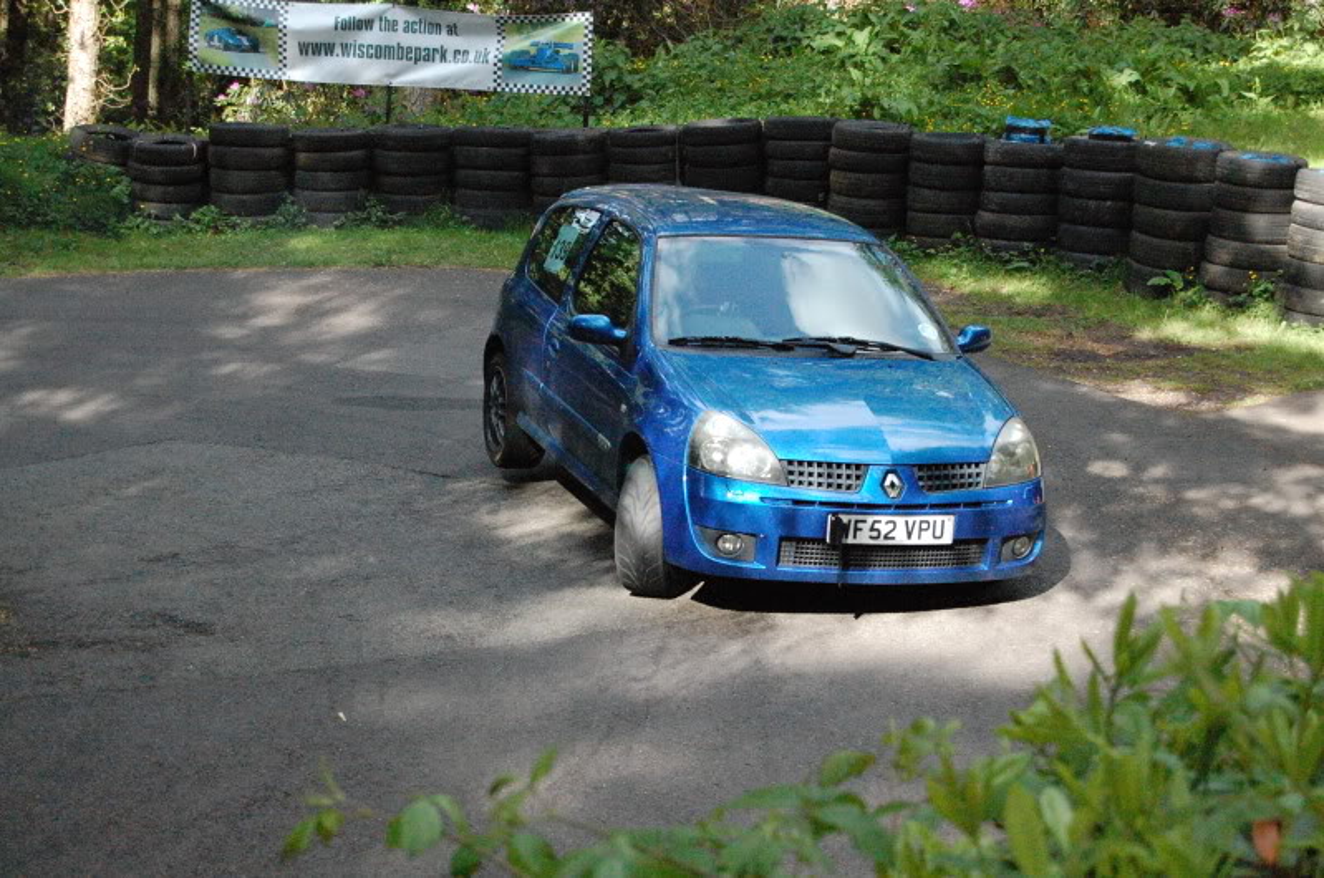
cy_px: 439
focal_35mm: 78
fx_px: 2864
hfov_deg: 26.0
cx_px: 662
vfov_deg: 17.4
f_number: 5.6
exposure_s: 1/1600
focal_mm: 52
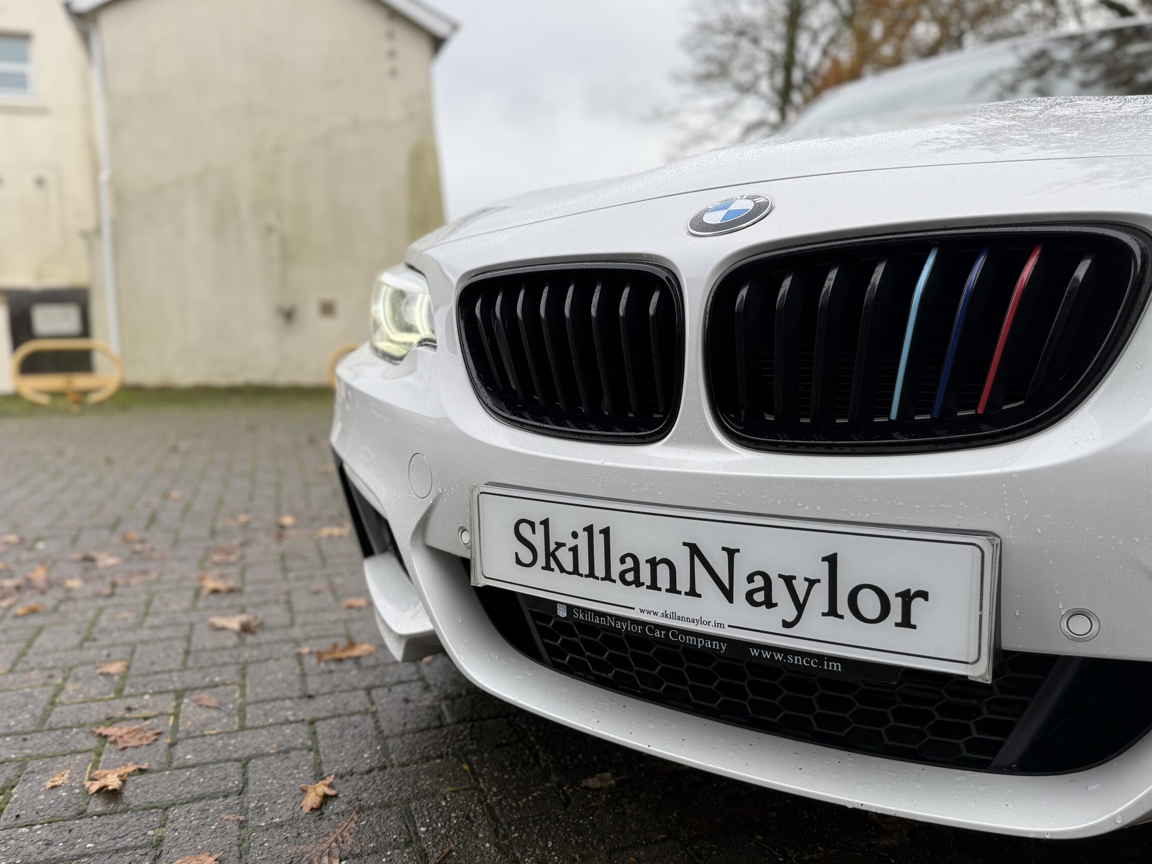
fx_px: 899
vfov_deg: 51.3
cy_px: 458
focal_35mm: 27
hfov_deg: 65.3
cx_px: 569
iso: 80
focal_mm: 6.76
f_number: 1.78
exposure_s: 1/453
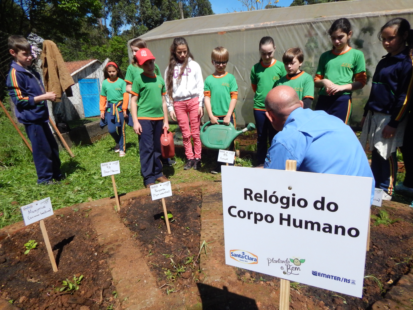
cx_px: 206
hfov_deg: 73.9
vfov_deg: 58.9
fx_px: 274
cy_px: 155
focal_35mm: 23
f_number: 6
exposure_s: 1/1500
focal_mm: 4
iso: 400
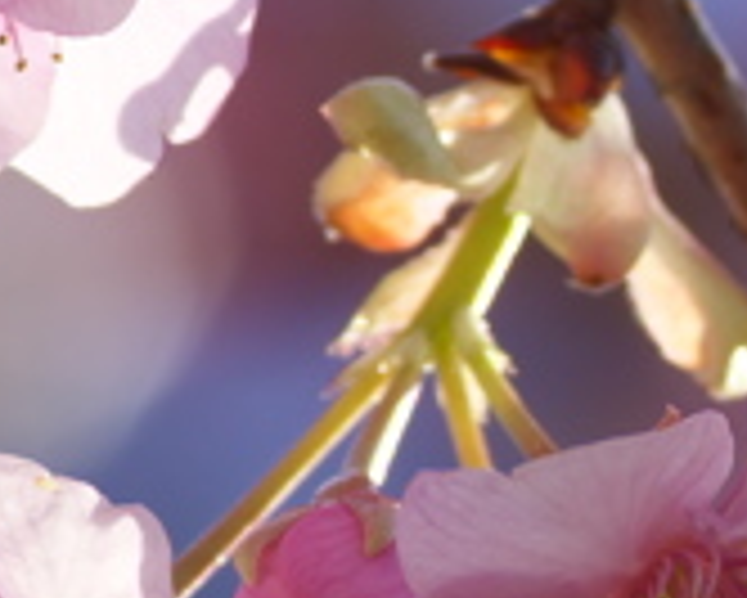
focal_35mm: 2606
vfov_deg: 0.6
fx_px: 57648
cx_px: 1521
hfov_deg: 0.7
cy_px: 504
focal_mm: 300
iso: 200
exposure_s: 1/800
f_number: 6.3
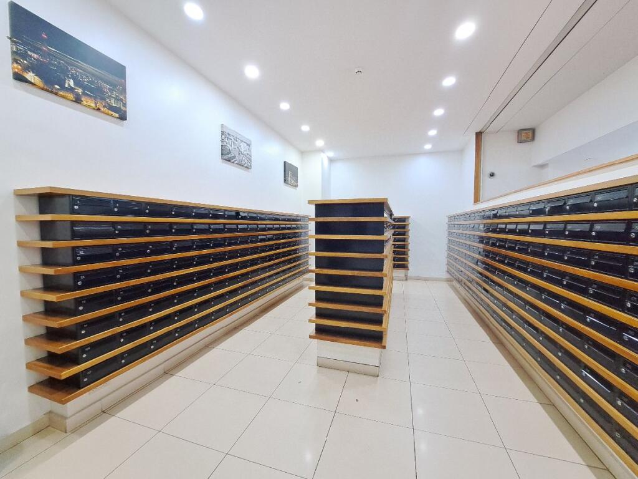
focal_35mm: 13
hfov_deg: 106.2
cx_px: 319
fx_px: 240
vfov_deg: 89.9
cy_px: 240
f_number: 2.2
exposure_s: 1/50
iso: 200
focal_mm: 1.74
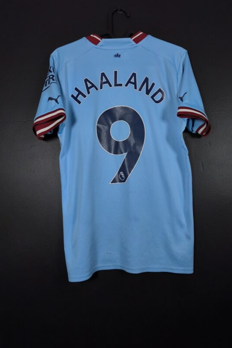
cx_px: 123
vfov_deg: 73.7
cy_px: 174
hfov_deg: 53.1
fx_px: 232
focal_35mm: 24
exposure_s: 1/160
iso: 320
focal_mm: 6.57
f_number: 1.6
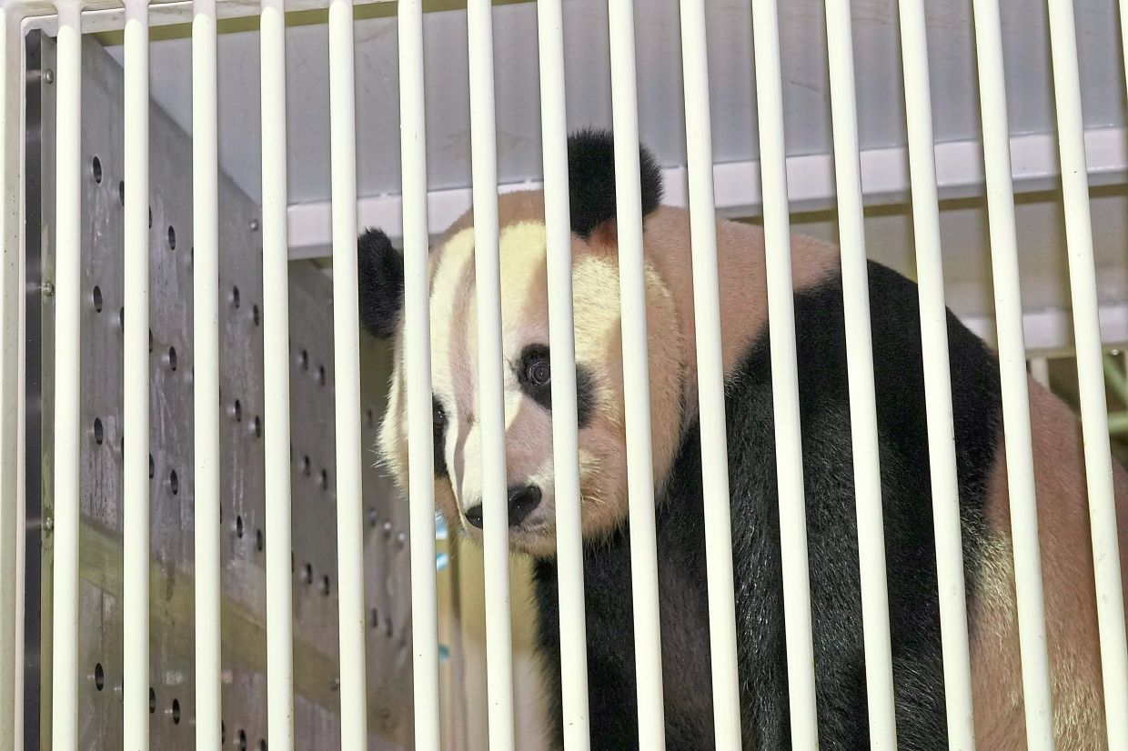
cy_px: 376
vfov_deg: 14.1
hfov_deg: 21.0
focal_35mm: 97
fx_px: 3038
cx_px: 564
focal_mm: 65
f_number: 5
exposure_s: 1/125
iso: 2000
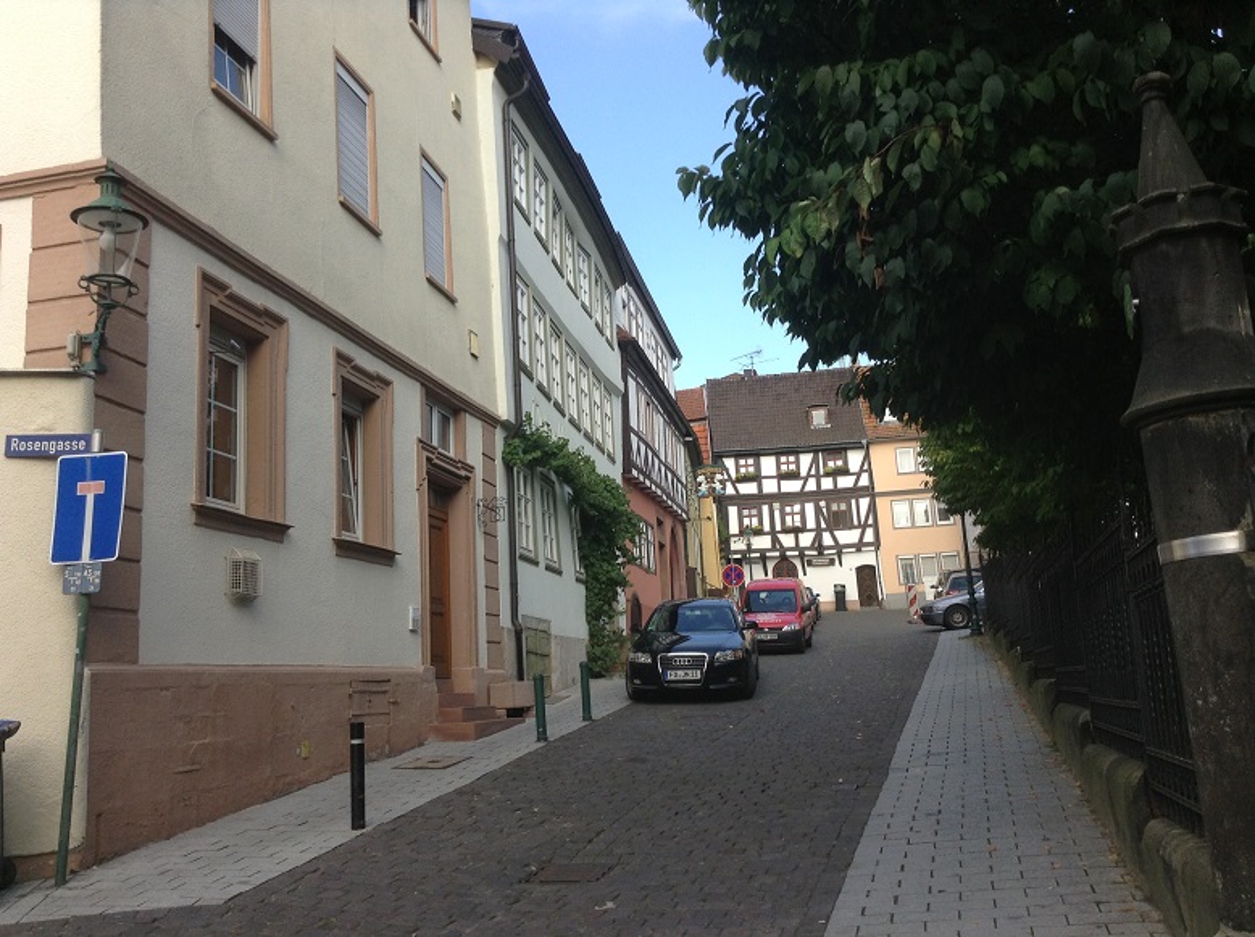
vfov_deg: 42.8
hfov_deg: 55.4
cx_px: 628
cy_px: 468
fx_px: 1195
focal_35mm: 33
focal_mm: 3.3
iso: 32
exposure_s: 1/362
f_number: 2.4
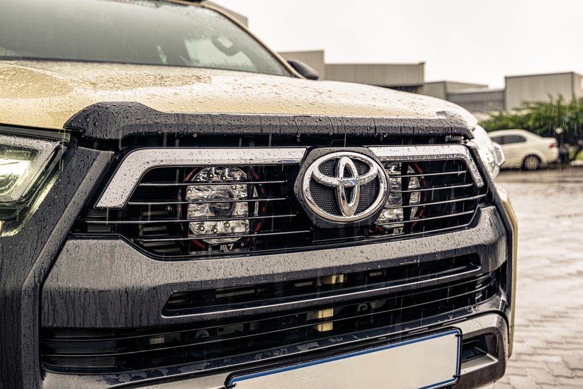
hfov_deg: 50.7
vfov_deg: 35.1
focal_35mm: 38
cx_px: 292
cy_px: 194
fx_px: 615
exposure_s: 1/200
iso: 320
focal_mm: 38
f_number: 5
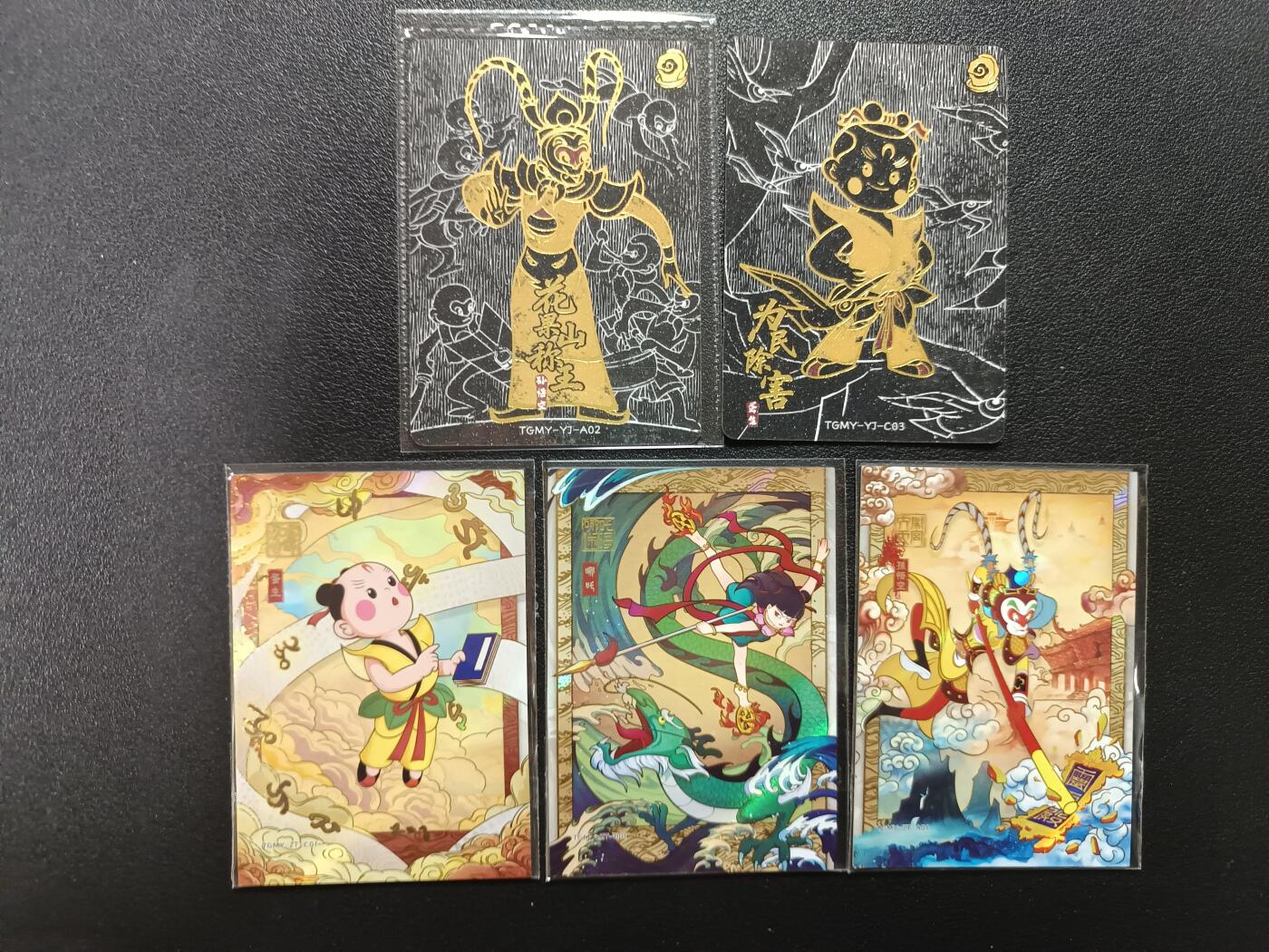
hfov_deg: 71.6
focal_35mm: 24
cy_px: 476
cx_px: 634
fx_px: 880
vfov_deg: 56.8
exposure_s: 1/25
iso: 1520
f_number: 1.7
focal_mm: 5.31
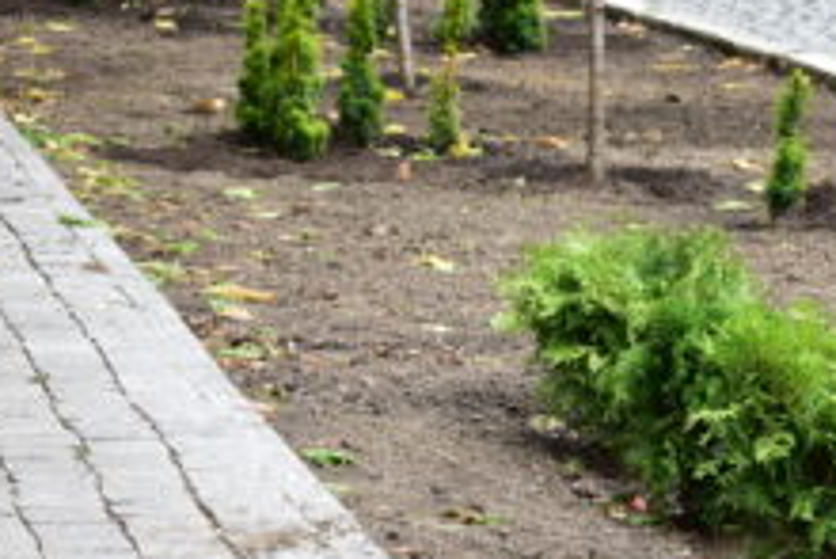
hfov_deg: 8.6
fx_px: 5494
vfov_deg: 5.8
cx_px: 927
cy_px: 259
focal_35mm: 236
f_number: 5.6
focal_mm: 55
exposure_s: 1/320
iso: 400
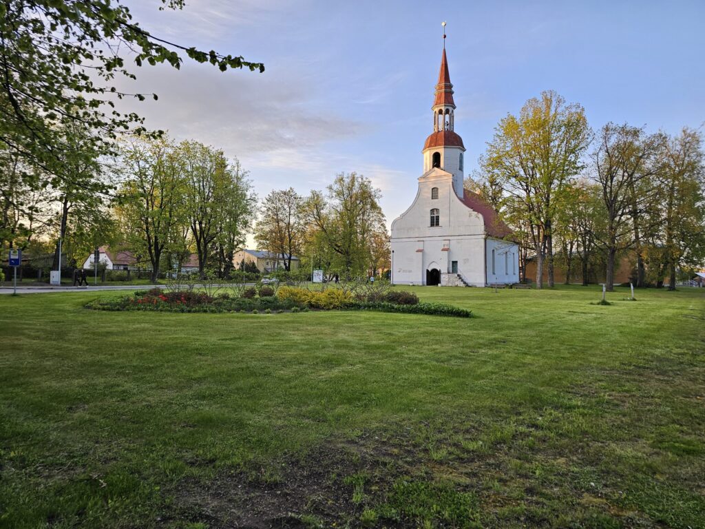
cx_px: 352
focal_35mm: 23
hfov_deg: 73.9
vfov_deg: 58.9
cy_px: 264
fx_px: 468
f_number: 1.7
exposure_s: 1/190
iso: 32
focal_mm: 6.3
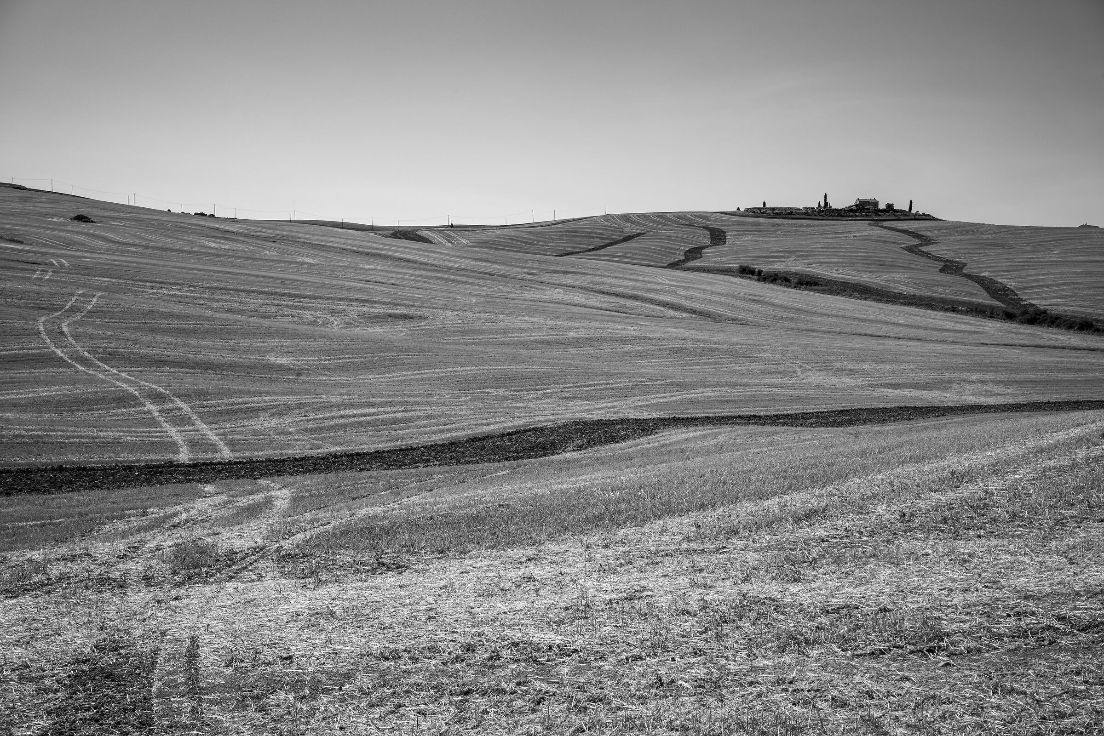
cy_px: 368
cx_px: 552
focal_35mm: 35
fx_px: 1073
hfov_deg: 54.4
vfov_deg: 37.9
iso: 100
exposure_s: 1/100
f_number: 16
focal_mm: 35
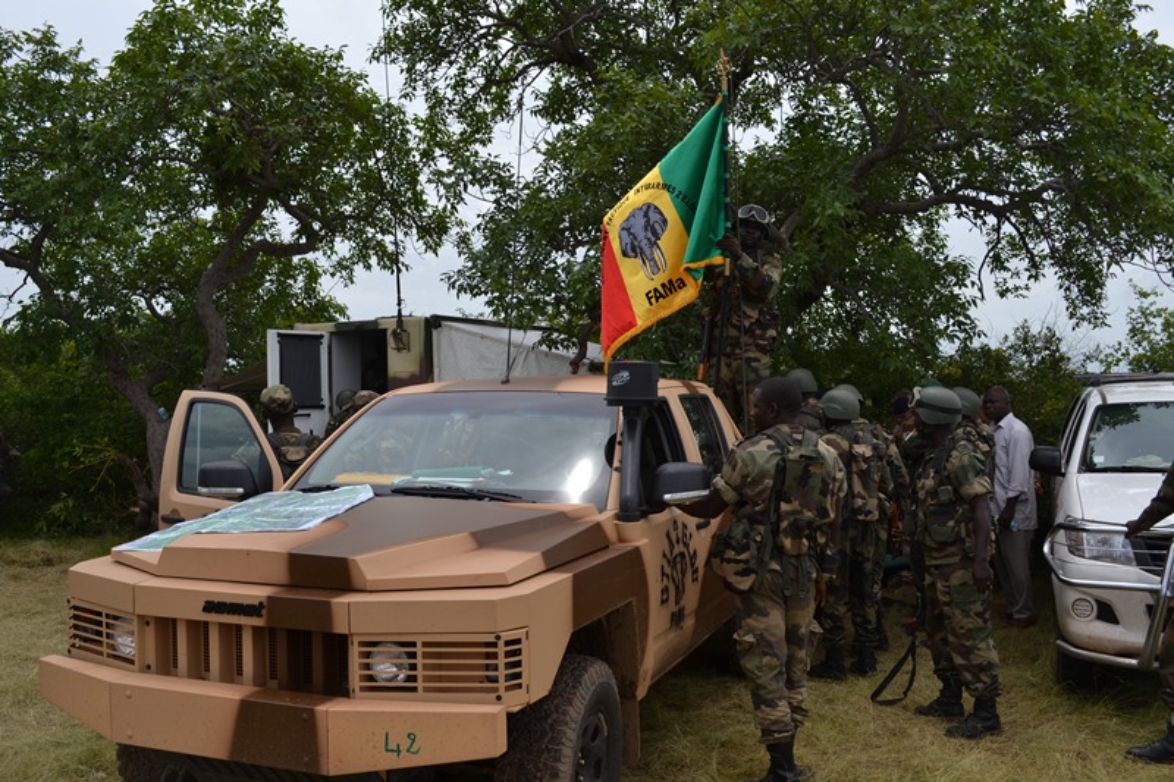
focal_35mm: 33
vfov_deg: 40.0
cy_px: 391
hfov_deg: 57.2
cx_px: 587
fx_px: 1076
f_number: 8
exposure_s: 1/320
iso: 100
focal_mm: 22
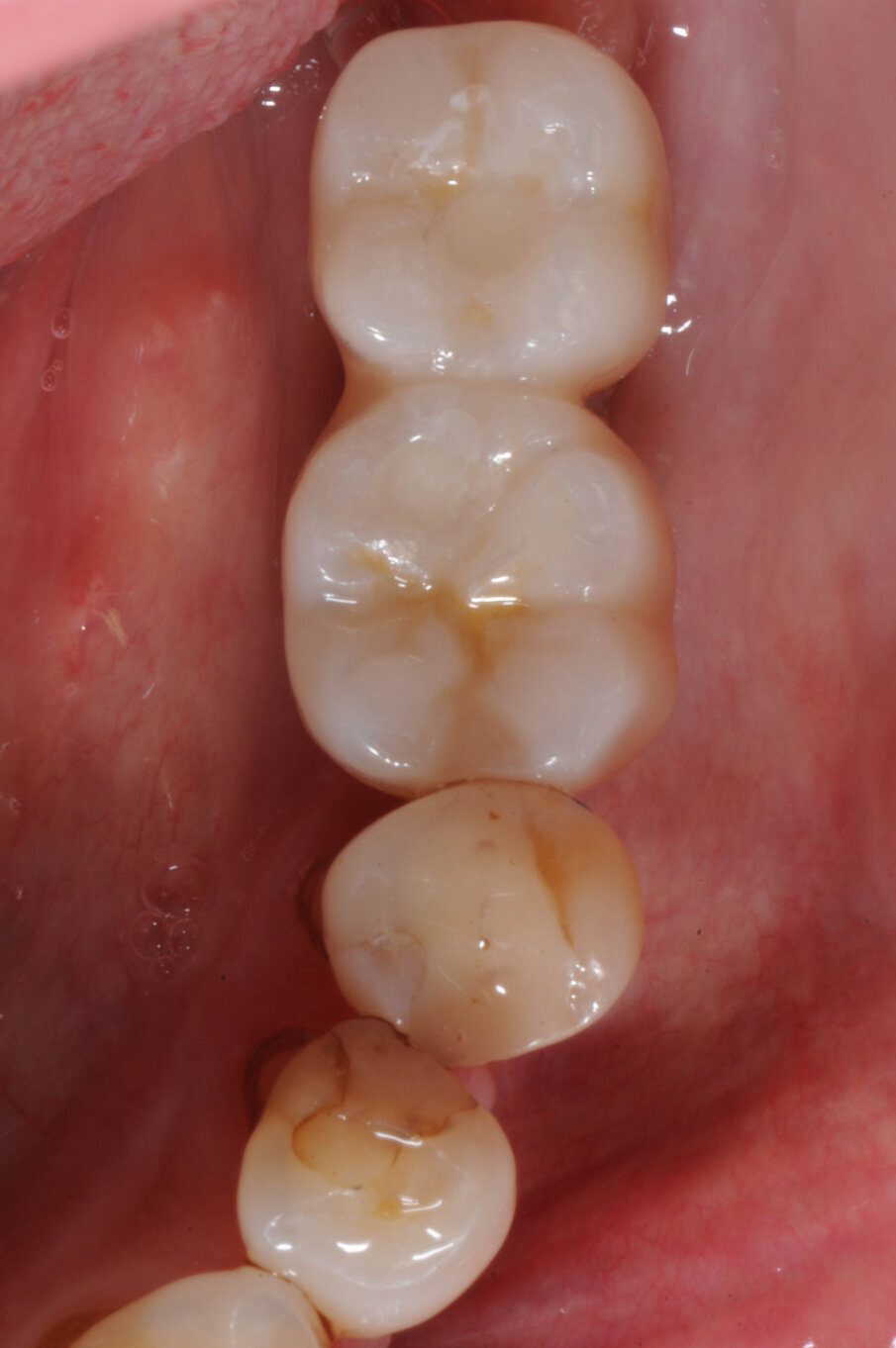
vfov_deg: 13.1
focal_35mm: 158
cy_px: 674
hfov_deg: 8.7
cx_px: 448
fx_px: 5893
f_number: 45
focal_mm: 105
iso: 200
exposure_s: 1/60
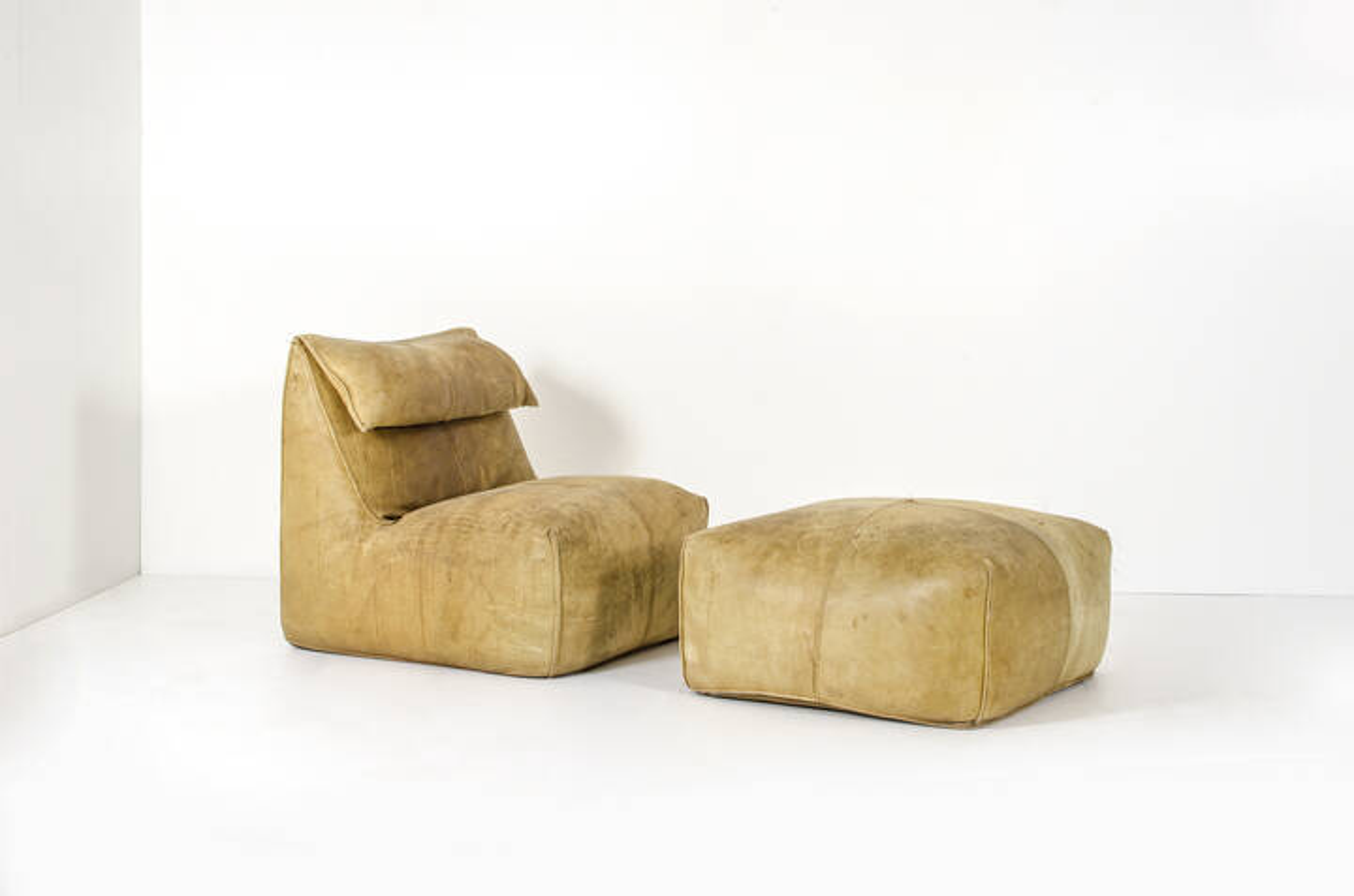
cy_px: 448
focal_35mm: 52
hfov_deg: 37.9
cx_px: 677
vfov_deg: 25.6
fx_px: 1971
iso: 125
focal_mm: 35
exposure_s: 1/200
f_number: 18
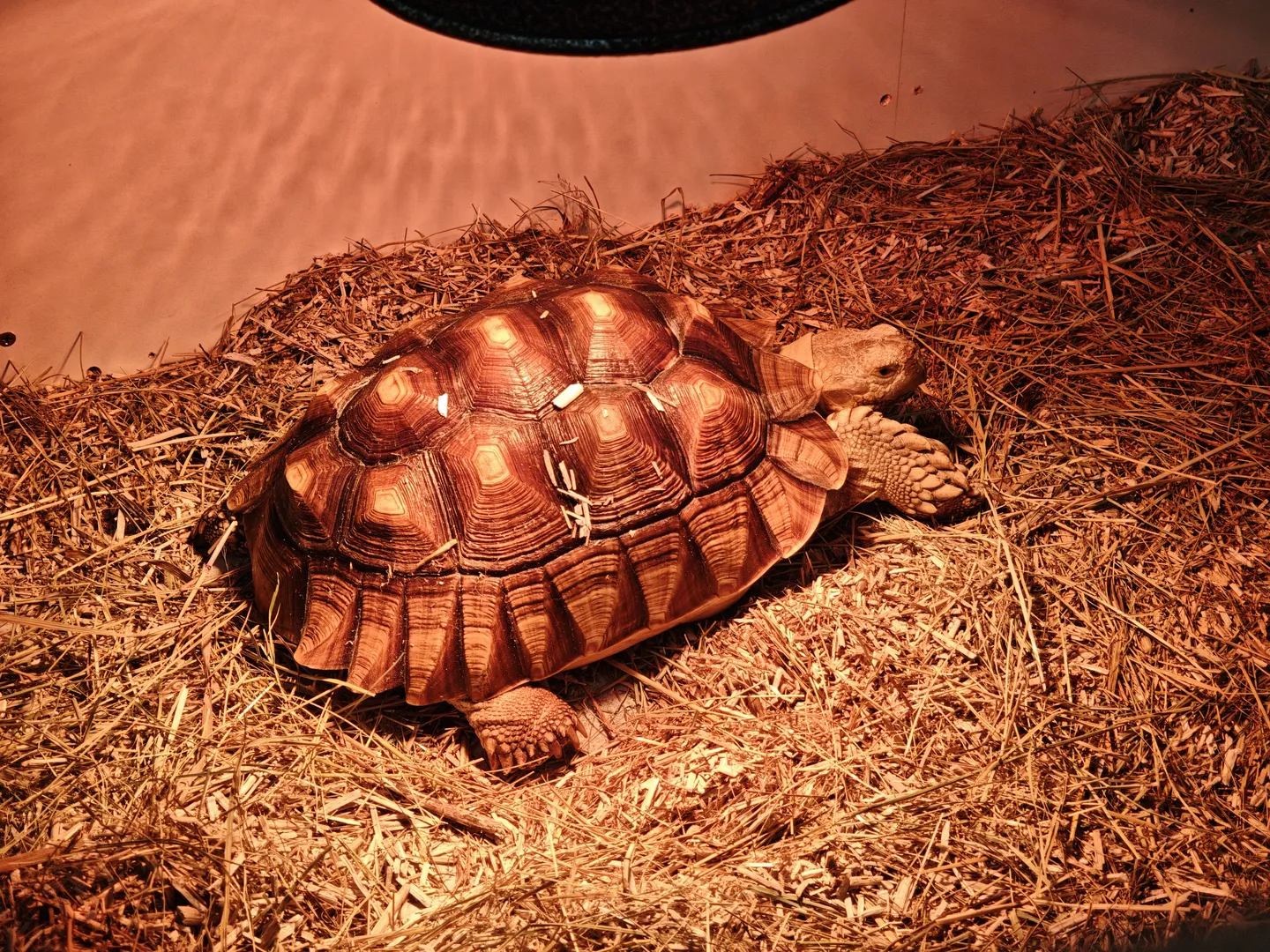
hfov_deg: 32.2
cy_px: 476
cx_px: 635
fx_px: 2201
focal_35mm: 60
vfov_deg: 24.4
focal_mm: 9
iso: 250
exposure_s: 1/100
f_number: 2
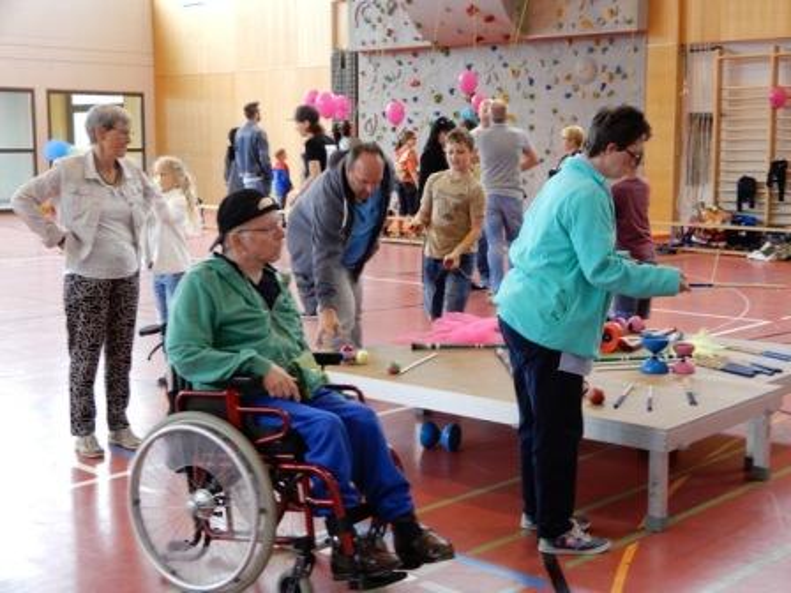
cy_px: 296
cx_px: 396
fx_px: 1143
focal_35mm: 50
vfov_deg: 29.1
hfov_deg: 38.2
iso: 250
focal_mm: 8.9
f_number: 4
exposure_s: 1/30
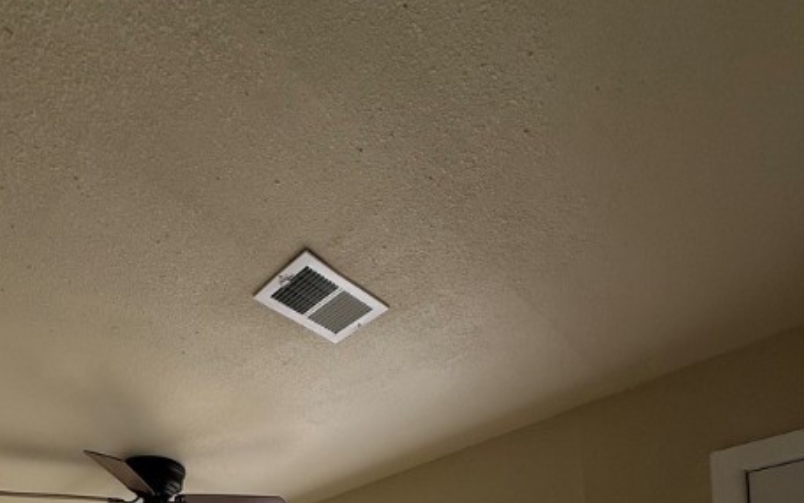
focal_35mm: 25
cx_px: 303
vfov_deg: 34.3
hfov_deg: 71.4
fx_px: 548
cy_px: 660
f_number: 2.2
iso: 50
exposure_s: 1/123
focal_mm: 2.22
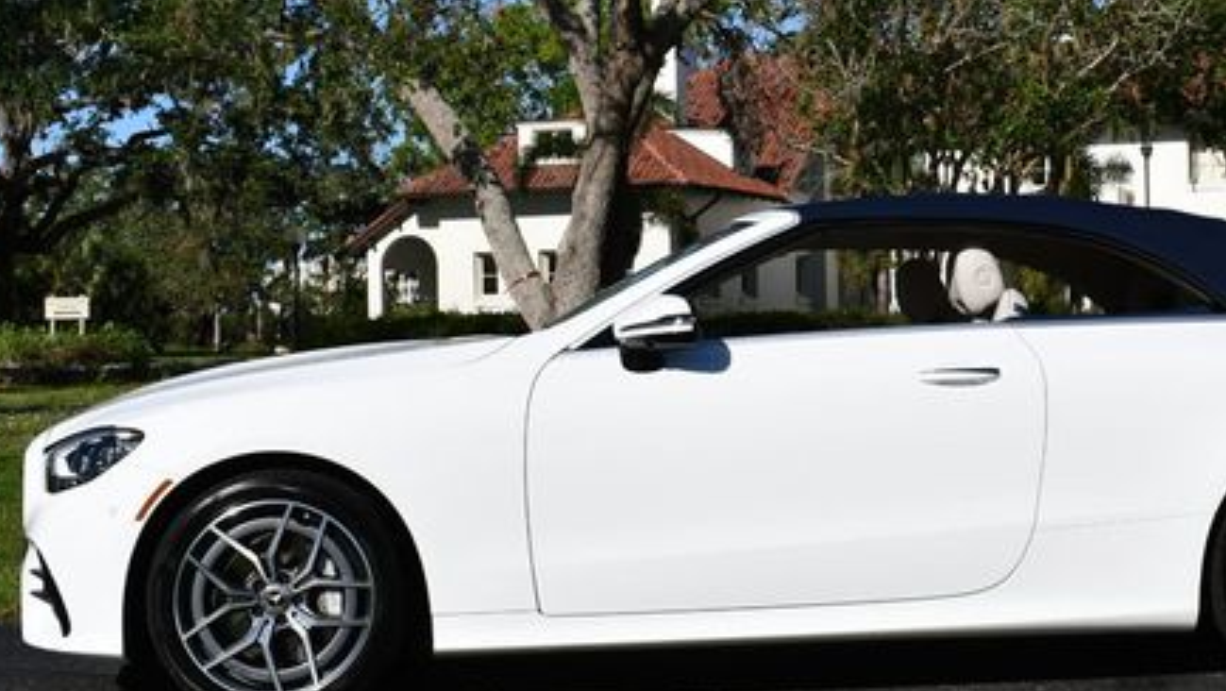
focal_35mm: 62
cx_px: 821
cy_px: 241
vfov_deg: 19.4
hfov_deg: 33.5
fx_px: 2016
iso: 100
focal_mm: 20
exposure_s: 1/400
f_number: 10
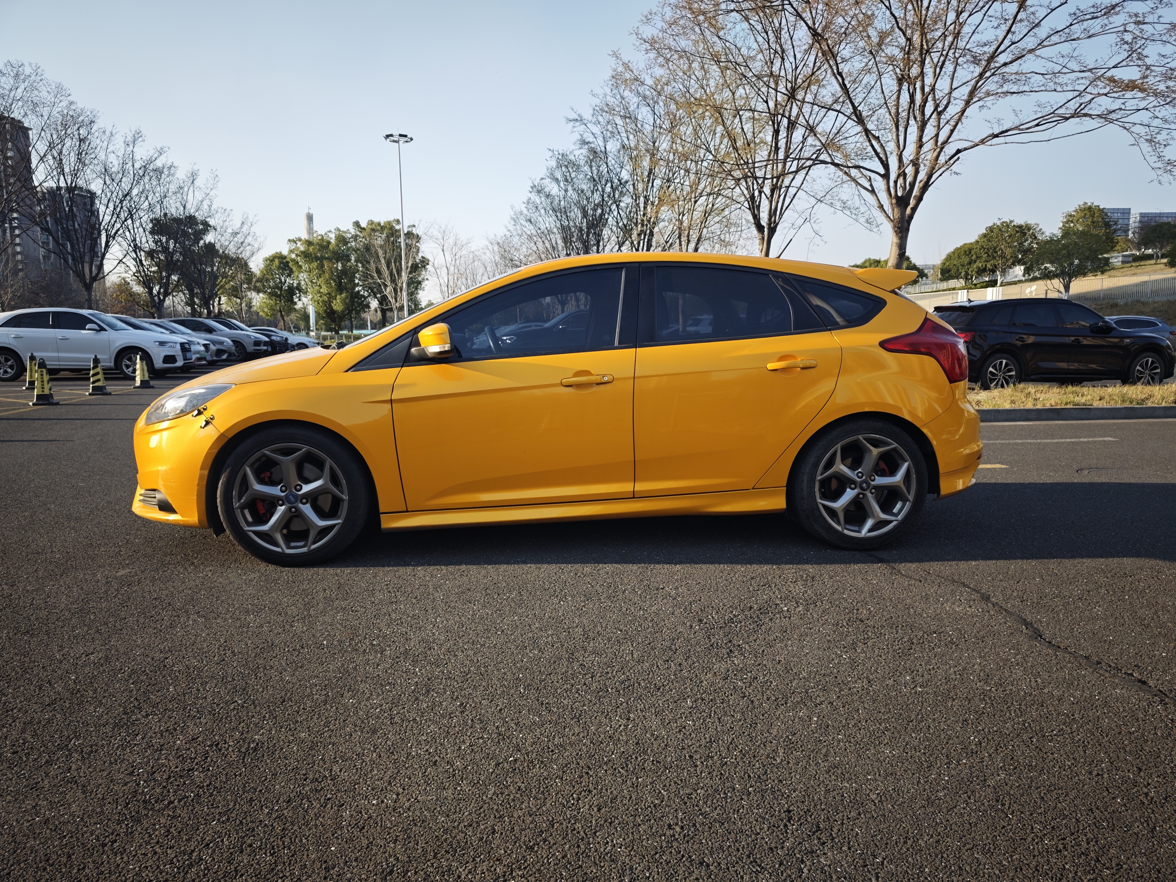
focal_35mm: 23
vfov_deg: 58.9
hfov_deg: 73.9
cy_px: 441
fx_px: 781
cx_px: 588
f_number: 1.62
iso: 50
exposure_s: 1/659
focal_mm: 6.55
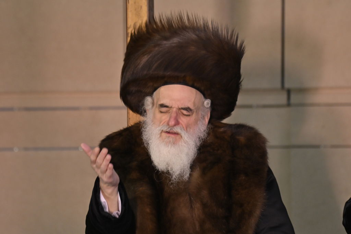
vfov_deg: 7.6
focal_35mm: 180
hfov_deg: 11.4
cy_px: 117
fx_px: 1754
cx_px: 176
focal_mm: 120
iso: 500
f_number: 4
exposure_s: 1/200
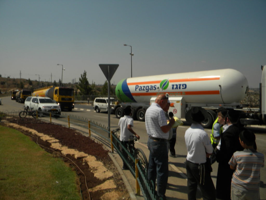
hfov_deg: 63.4
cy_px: 100
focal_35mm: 28
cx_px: 133
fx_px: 215
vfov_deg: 49.7
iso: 80
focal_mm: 5
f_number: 7
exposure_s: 1/817
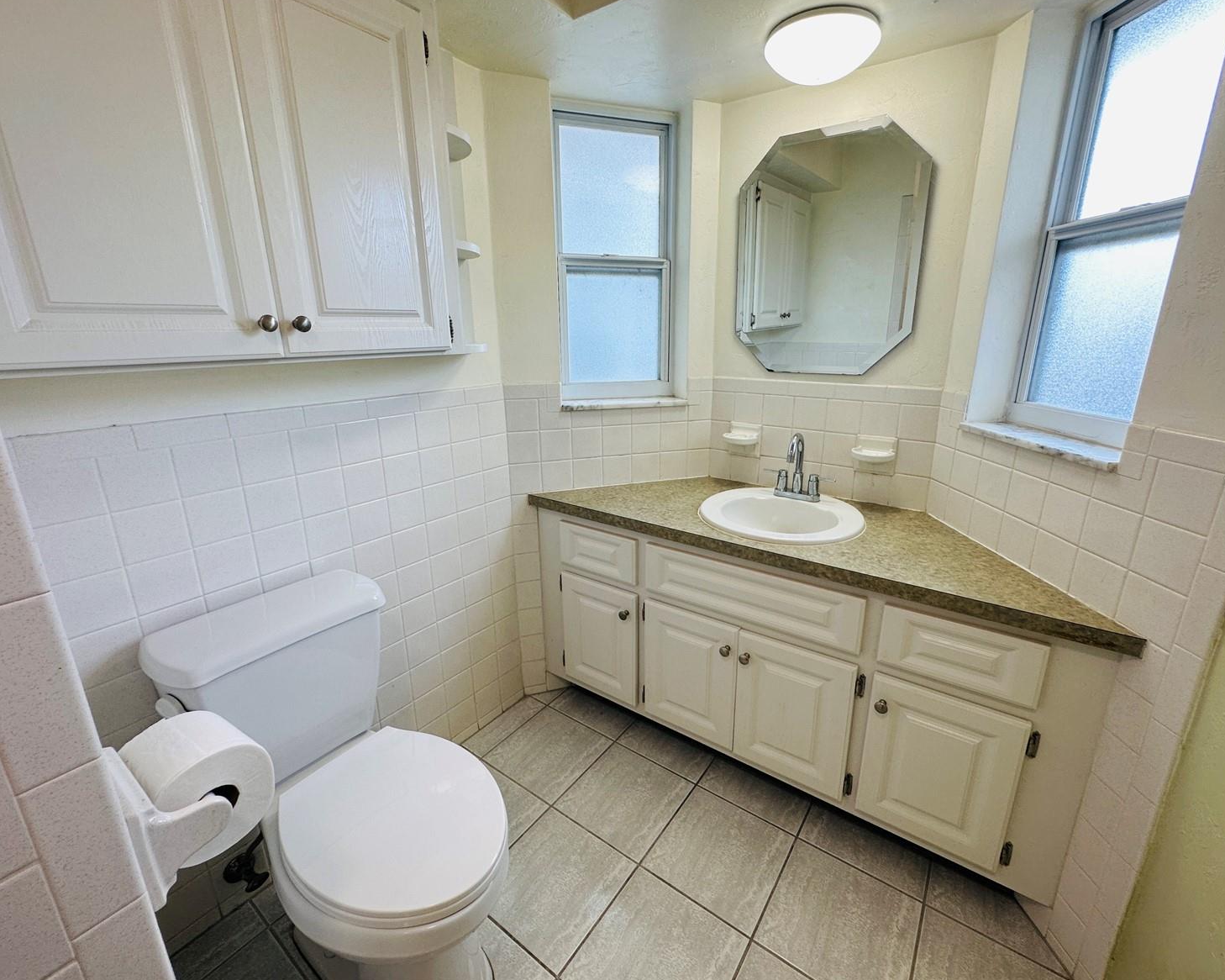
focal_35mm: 15
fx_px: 544
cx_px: 631
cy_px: 481
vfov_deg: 84.0
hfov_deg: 96.8
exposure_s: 1/120
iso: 80
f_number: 2.2
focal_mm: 2.22
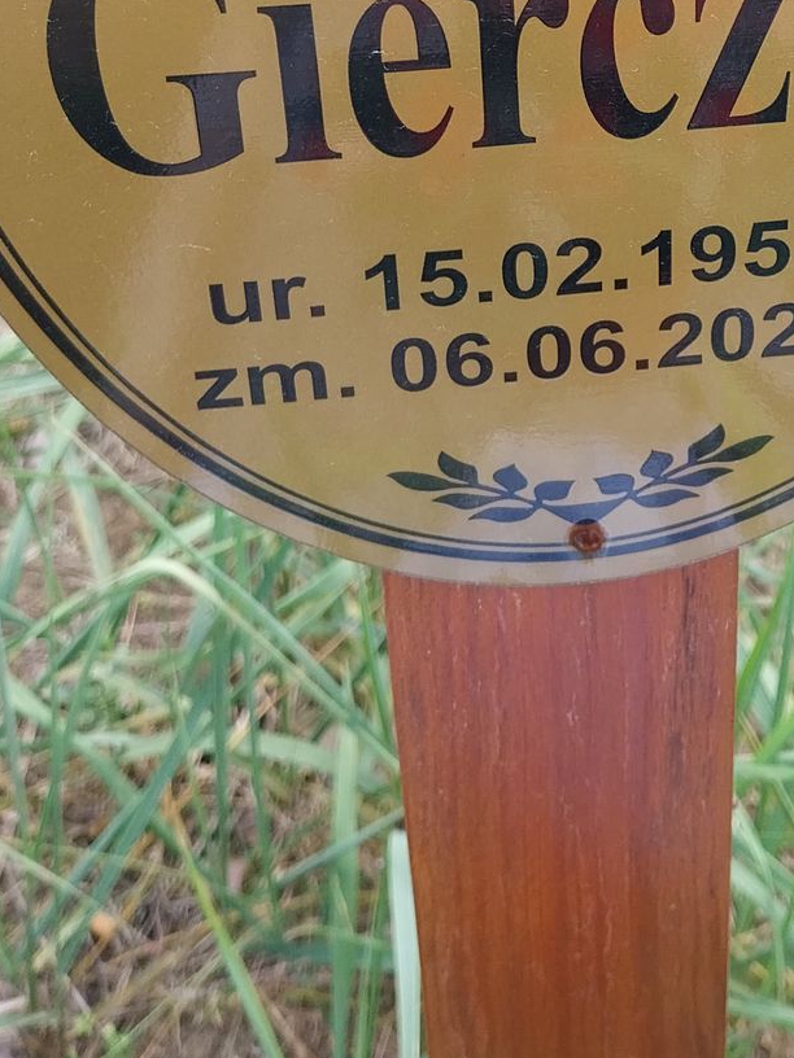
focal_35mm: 65
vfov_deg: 27.6
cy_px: -71
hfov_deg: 22.2
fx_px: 1988
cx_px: 676
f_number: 1.8
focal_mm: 4
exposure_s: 1/130
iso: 25
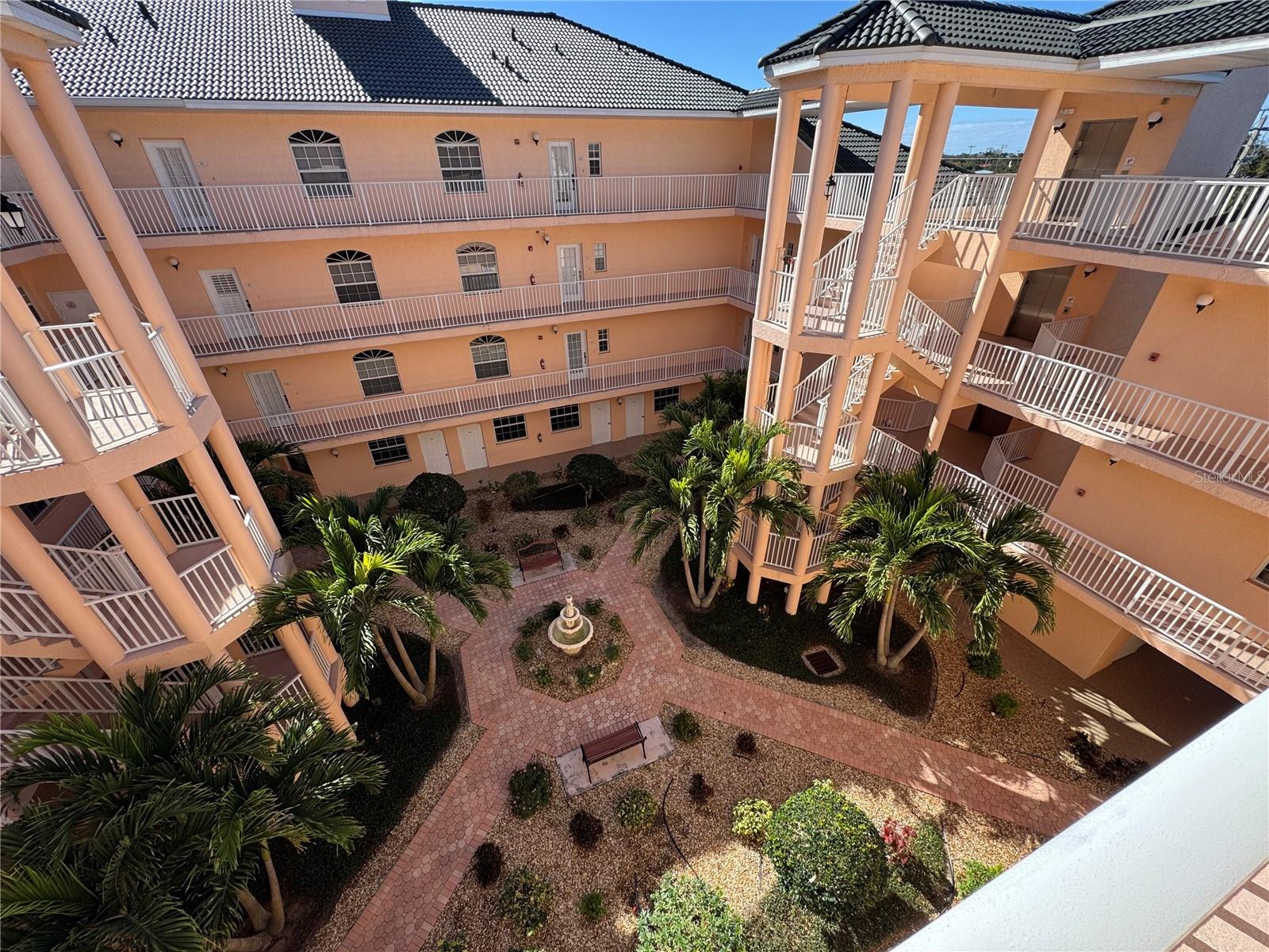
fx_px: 513
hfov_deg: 102.1
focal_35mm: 14
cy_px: 476
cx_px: 634
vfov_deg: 85.7
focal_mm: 2.22
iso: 40
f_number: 2.2
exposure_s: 1/615
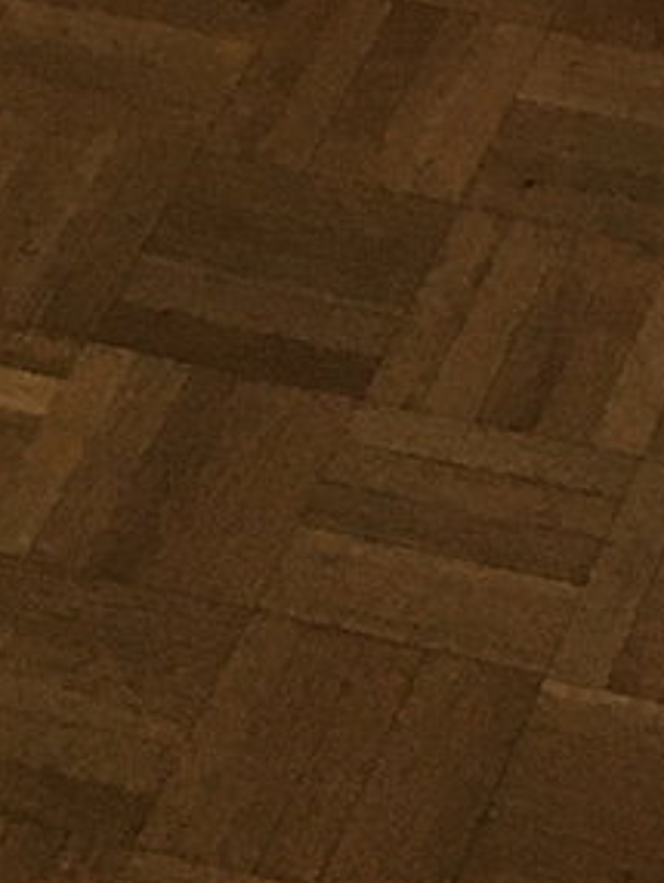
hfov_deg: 6.9
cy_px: -2126
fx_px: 5516
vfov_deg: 7.5
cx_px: 710
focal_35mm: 216
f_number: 2.2
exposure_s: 1/33
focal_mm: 4.15
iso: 50
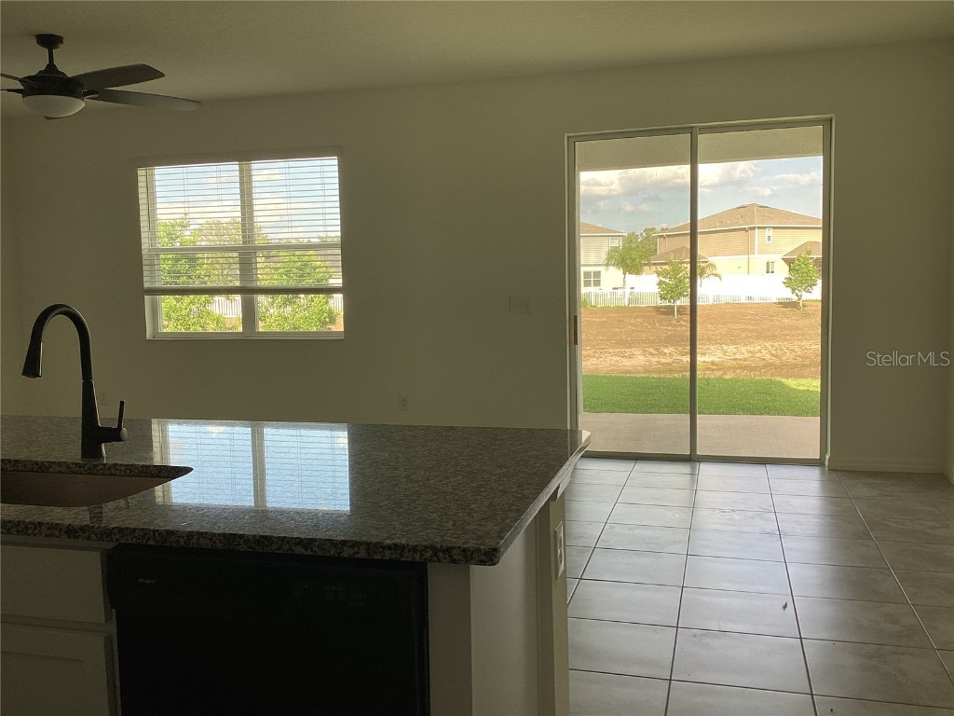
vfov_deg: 45.4
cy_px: 358
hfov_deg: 58.4
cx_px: 477
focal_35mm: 31
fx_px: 854
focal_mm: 3.3
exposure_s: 1/100
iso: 32
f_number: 2.4
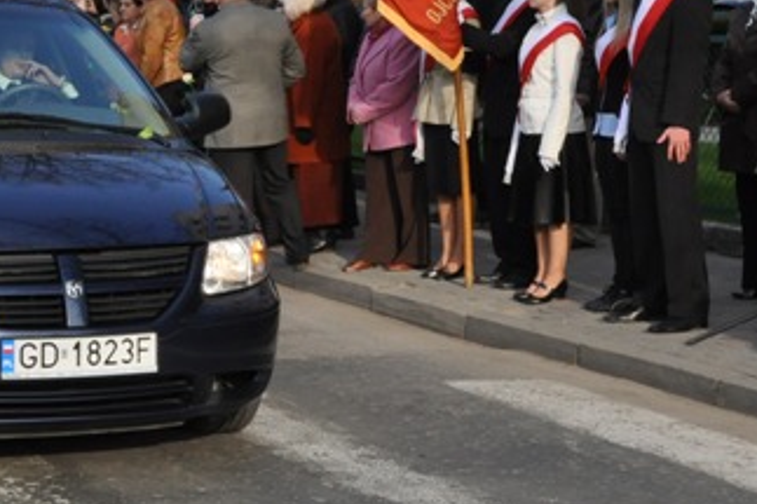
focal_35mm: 104
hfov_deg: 18.8
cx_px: -98
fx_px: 2186
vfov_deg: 13.1
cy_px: 147
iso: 1000
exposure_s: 1/500
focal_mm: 28
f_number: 11
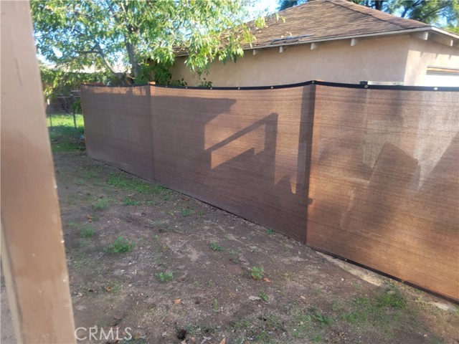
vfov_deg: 53.1
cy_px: 172
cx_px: 230
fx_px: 345
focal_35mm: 26
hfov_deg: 67.3
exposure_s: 1/298
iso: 40
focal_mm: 5.4
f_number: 1.8
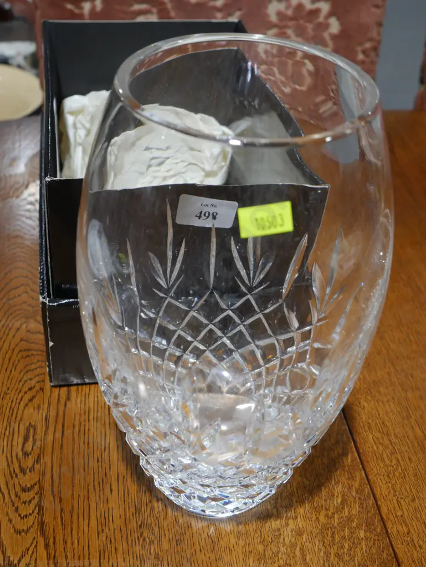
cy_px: 284
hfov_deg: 31.5
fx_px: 754
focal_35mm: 46
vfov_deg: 41.2
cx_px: 213
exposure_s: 1/60
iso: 500
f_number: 5.1
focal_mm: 23
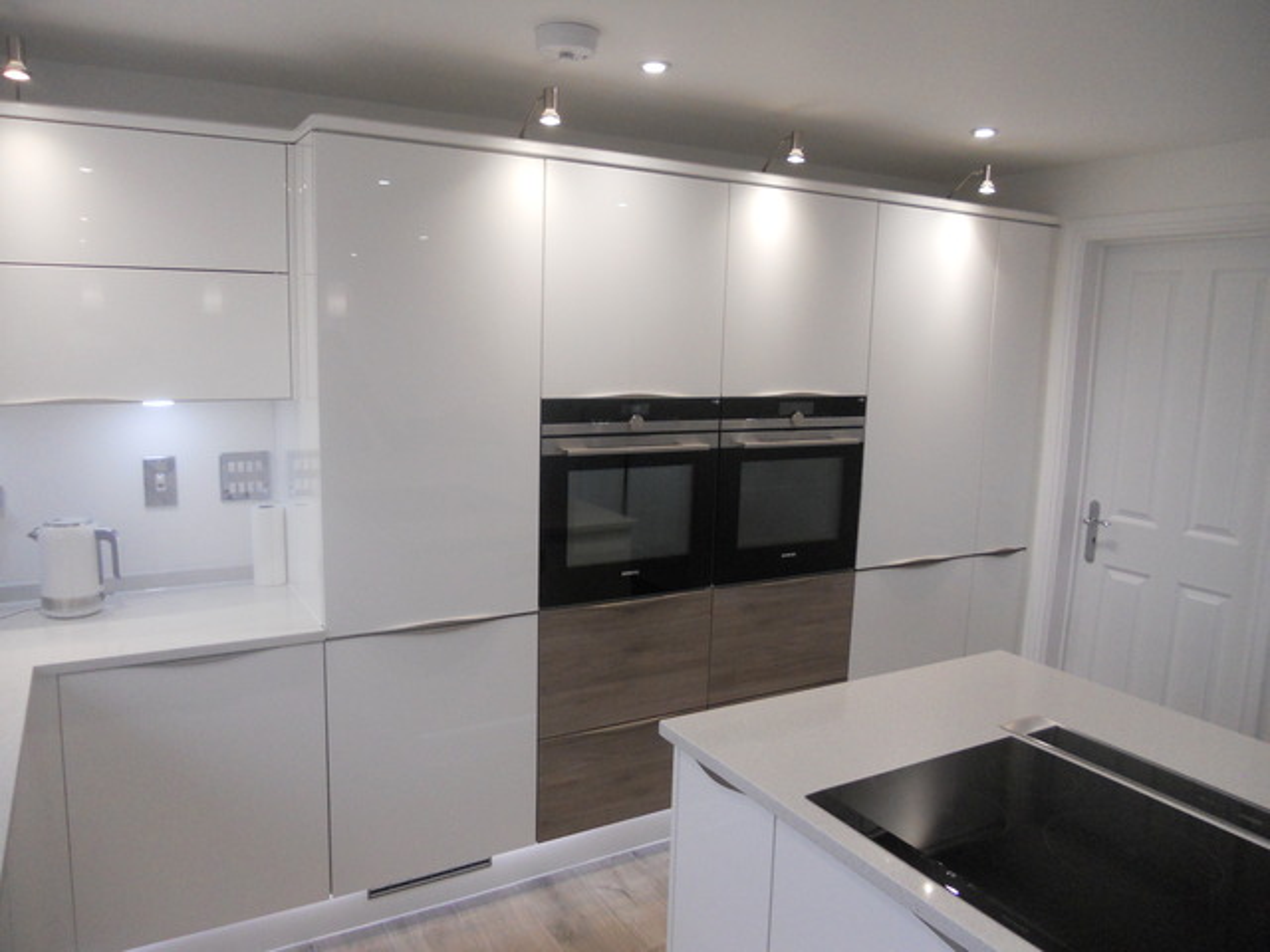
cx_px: 635
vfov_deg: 51.4
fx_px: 991
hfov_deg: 65.3
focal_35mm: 27
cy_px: 476
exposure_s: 1/125
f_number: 3.2
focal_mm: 4.9
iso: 320
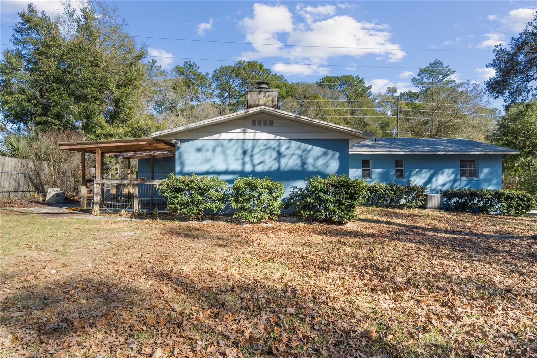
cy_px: 179
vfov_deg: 63.2
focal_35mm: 20
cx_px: 268
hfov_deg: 85.4
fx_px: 291
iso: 100
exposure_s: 1/50
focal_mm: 13
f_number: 8
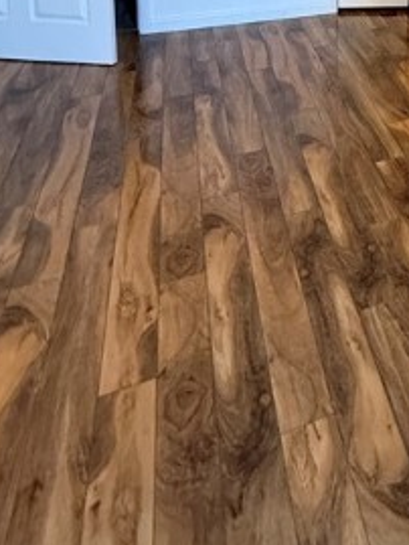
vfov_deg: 37.2
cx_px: 504
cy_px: -87
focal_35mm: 40
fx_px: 630
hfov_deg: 30.1
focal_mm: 2.22
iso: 640
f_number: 2.2
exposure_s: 1/60
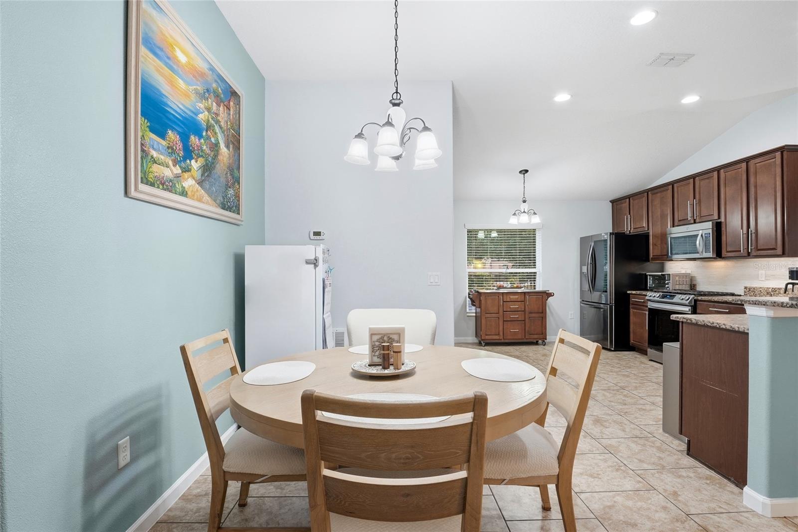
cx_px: 399
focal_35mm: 16
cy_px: 266
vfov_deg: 72.0
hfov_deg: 95.0
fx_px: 366
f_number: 8
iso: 400
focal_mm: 11
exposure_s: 1/200
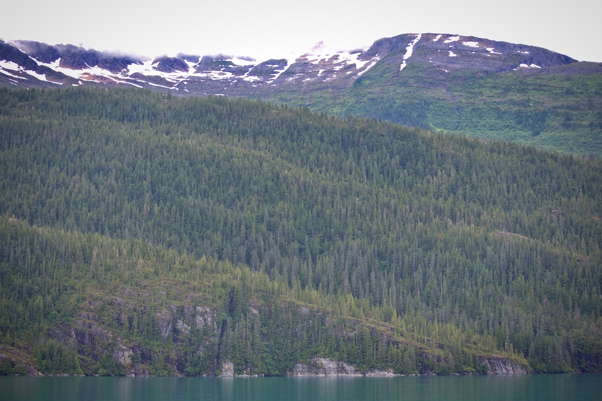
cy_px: 200
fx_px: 1171
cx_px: 301
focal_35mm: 70
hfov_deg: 28.8
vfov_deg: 19.5
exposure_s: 1/160
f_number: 4.5
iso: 160
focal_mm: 70
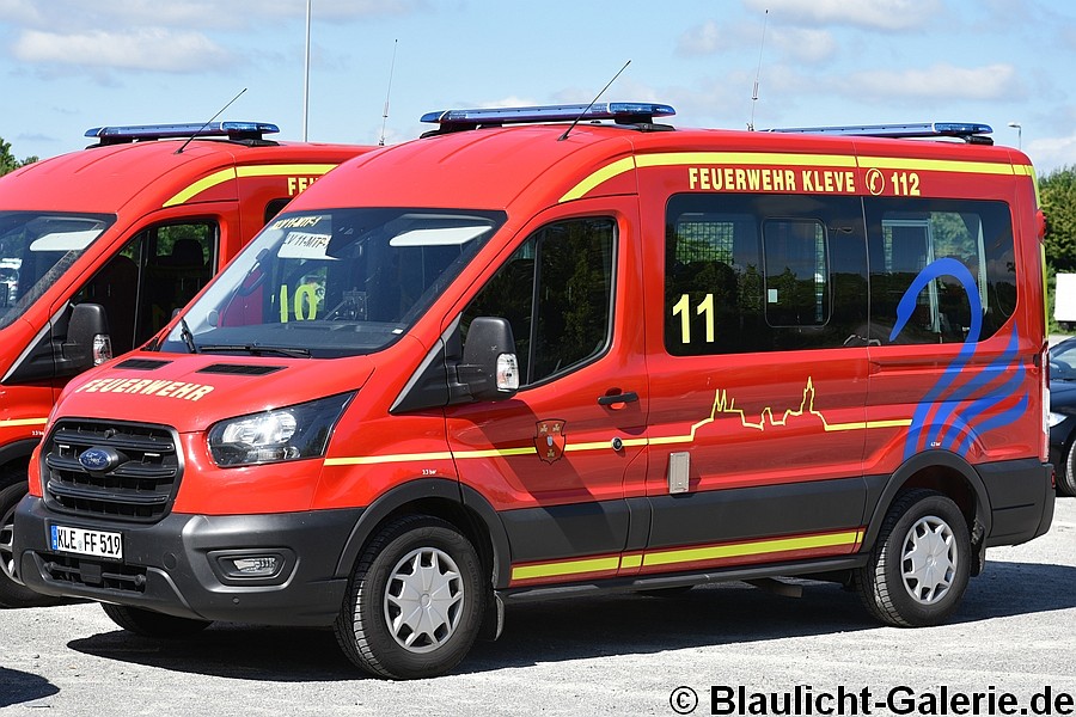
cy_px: 358
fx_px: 2540
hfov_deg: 23.9
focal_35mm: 85
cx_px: 538
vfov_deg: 16.1
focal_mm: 85
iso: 200
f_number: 9
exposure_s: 1/320
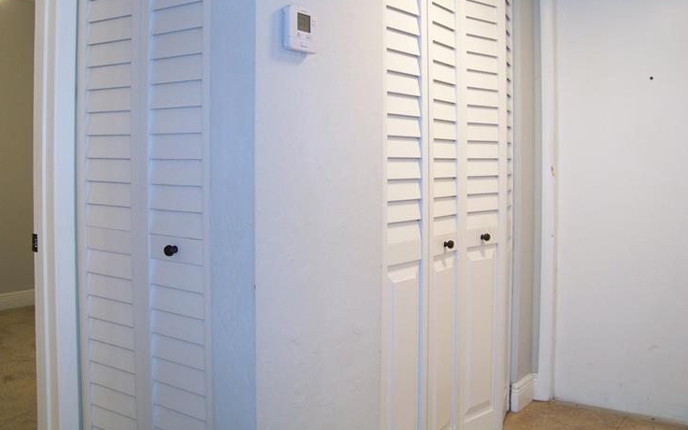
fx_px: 713
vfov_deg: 33.4
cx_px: 332
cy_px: 166
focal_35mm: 38
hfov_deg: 51.5
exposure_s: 1/30
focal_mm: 5.85
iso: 160
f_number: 2.8
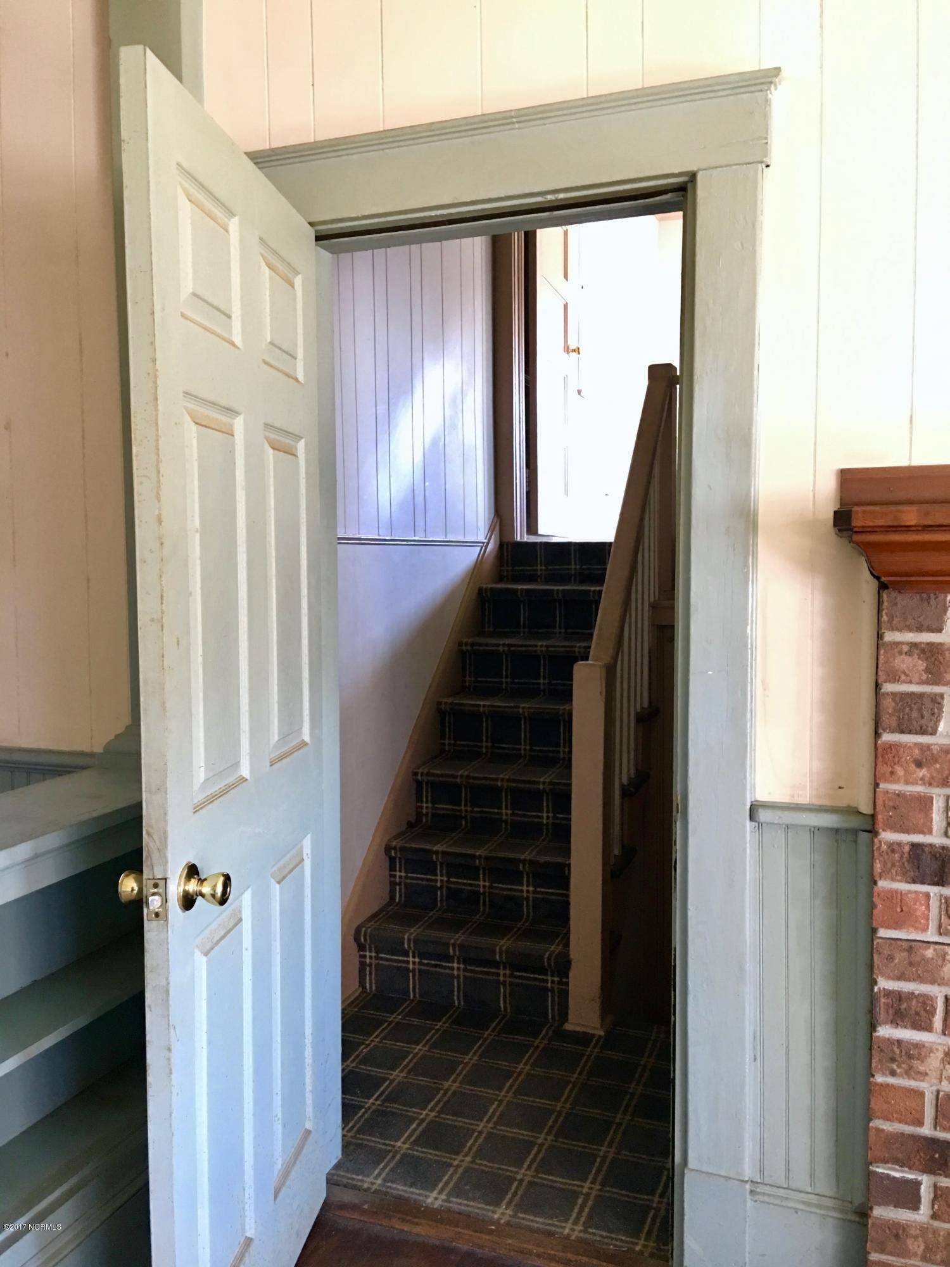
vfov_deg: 61.7
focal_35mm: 29
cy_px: 634
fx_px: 1061
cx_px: 475
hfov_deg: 48.2
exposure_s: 1/10
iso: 100
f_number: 2.2
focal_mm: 4.15
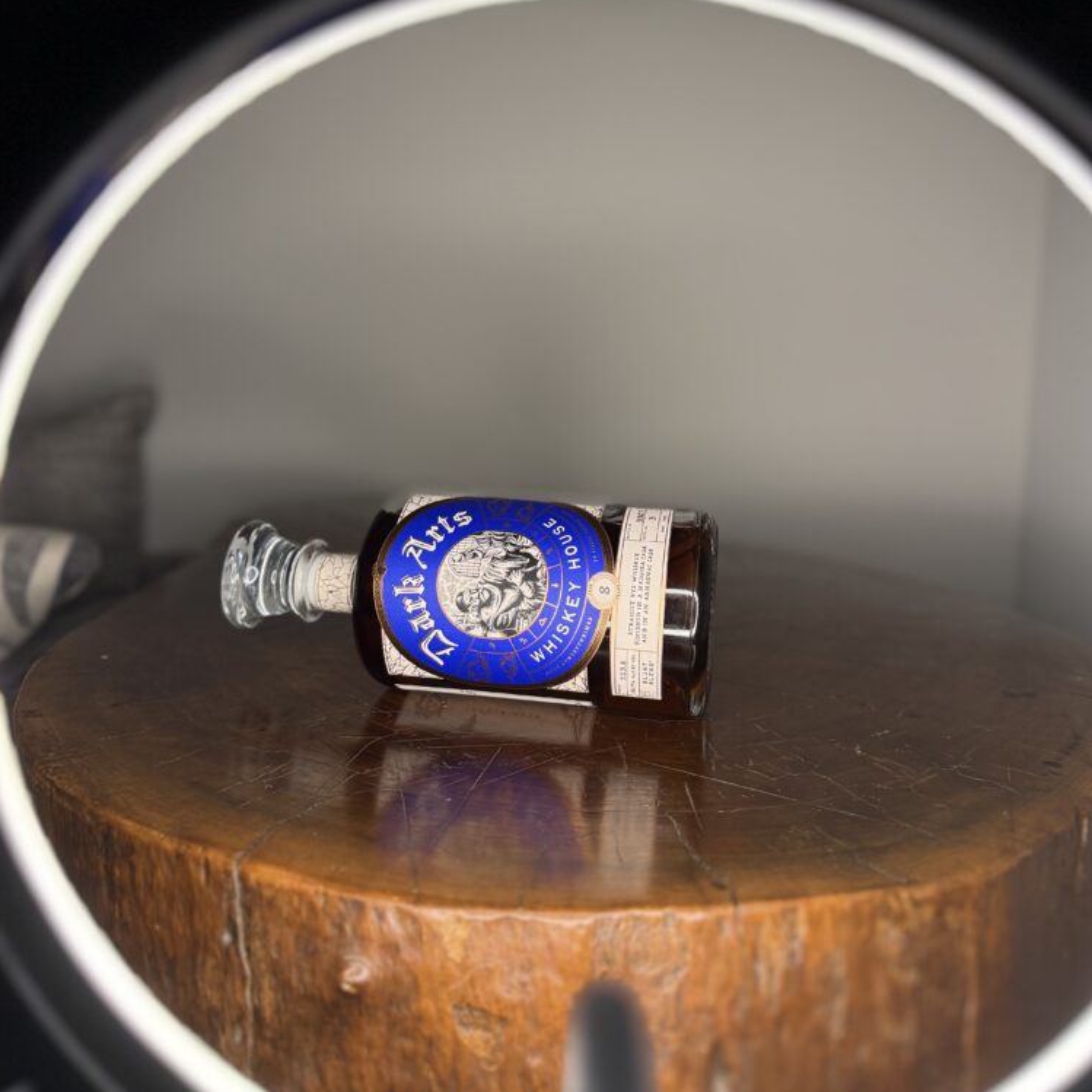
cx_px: 555
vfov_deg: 55.4
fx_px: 1035
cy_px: 459
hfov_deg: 55.6
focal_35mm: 29
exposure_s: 1/60
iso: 200
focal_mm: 6.76
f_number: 1.78
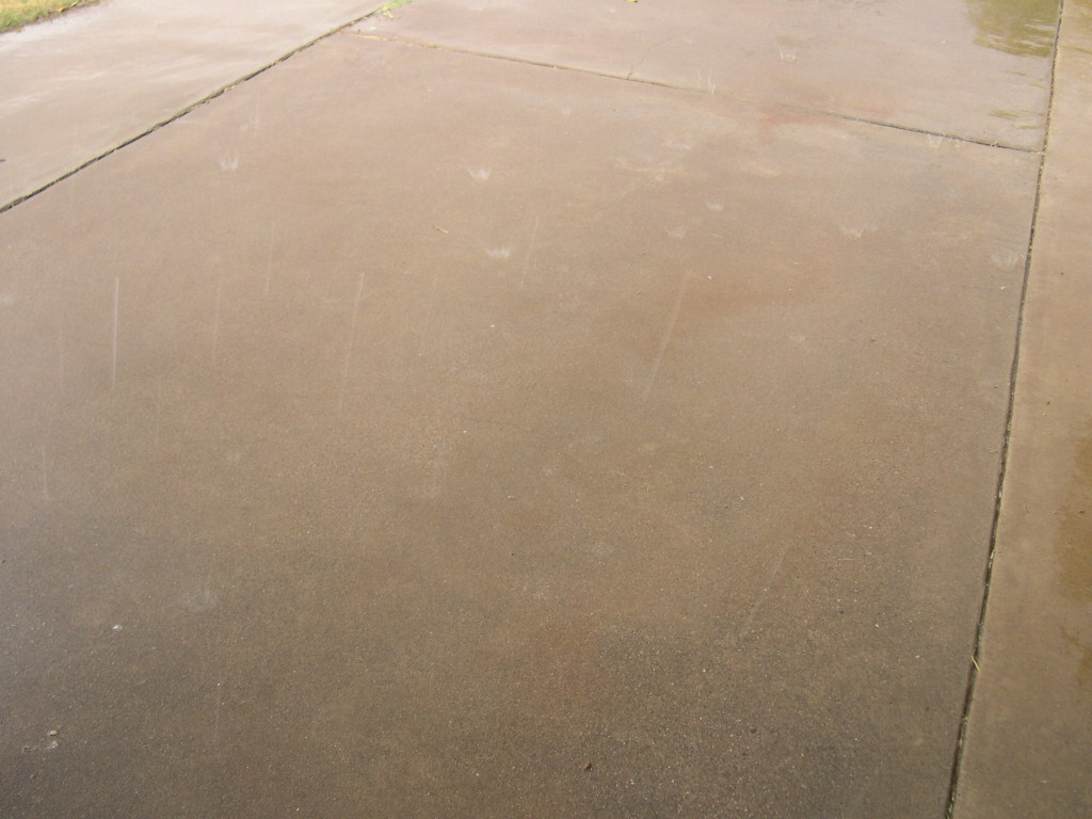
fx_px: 1199
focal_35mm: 38
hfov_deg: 49.0
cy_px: 410
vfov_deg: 37.7
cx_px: 546
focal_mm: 8
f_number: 2.8
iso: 100
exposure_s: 1/46.2
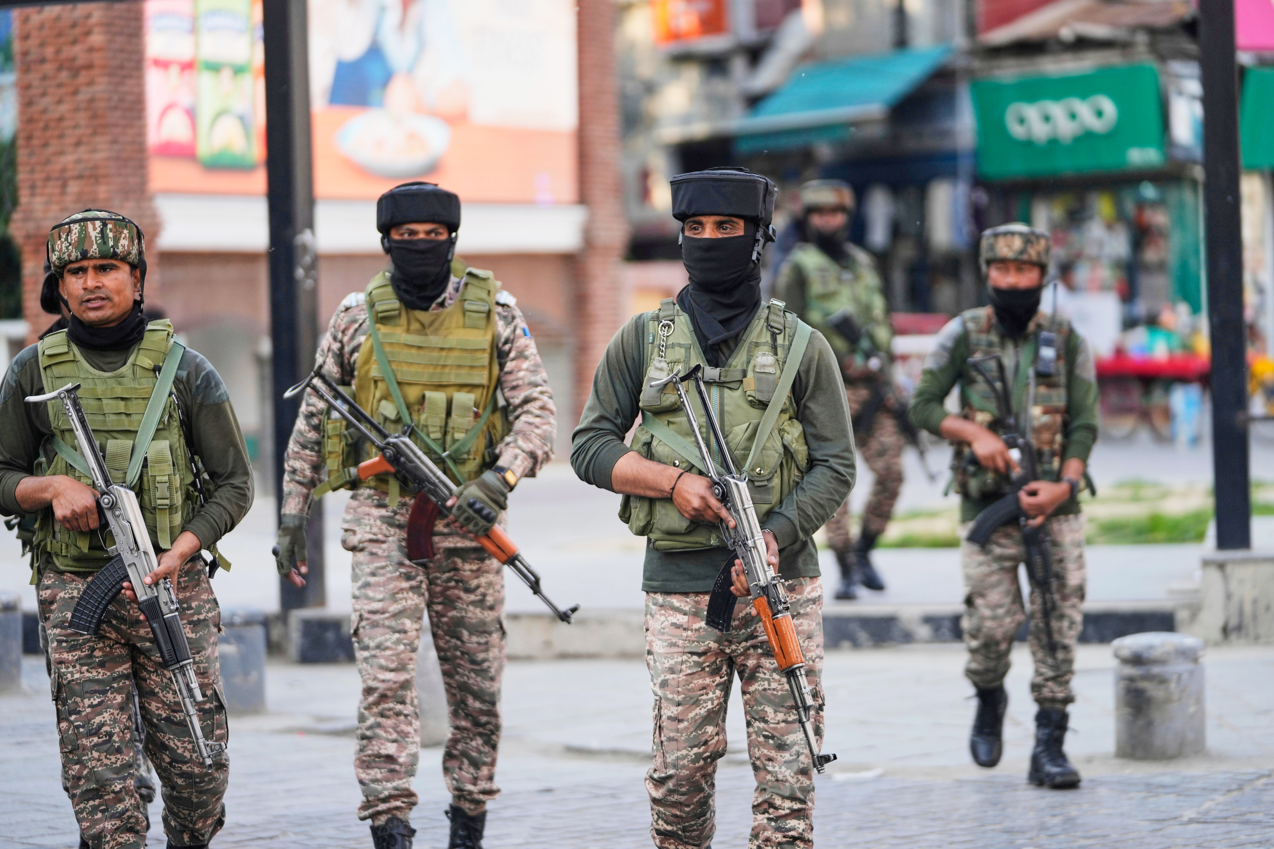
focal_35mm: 127
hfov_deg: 16.1
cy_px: 424
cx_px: 637
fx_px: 4494
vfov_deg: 10.8
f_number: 2.8
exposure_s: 1/1000
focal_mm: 127
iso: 400
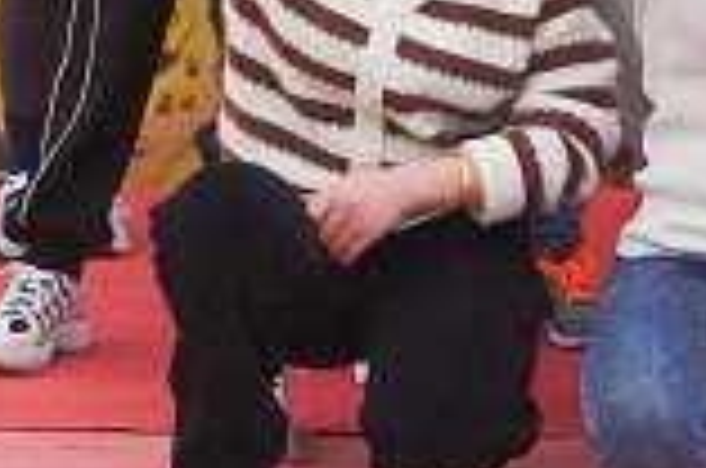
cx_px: 742
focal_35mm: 161
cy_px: -266
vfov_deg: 8.3
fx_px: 3151
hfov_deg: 12.6
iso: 6400
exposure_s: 1/500
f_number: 4.5
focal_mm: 28
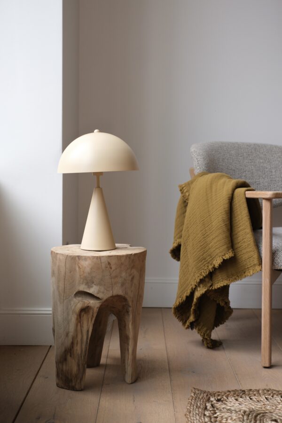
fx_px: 623
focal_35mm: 53
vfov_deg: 37.5
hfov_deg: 25.5
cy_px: 212
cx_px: 141
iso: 250
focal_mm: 35
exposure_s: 1/52
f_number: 2.8
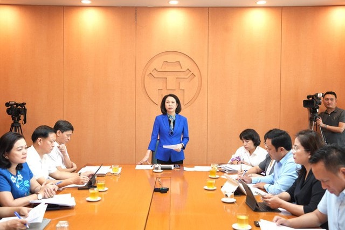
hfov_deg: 49.6
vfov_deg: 34.2
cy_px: 115
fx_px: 374
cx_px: 172
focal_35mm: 39
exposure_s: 1/200
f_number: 3.5
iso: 1600
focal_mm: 39
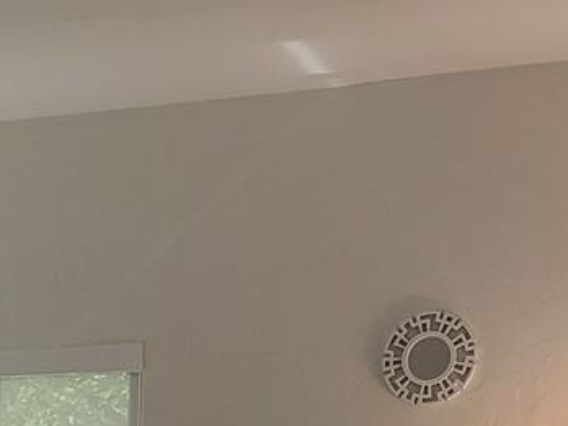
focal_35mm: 115
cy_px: 924
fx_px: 1887
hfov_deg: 16.1
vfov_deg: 11.3
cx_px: -207
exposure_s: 1/119
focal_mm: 7
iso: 50
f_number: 1.8
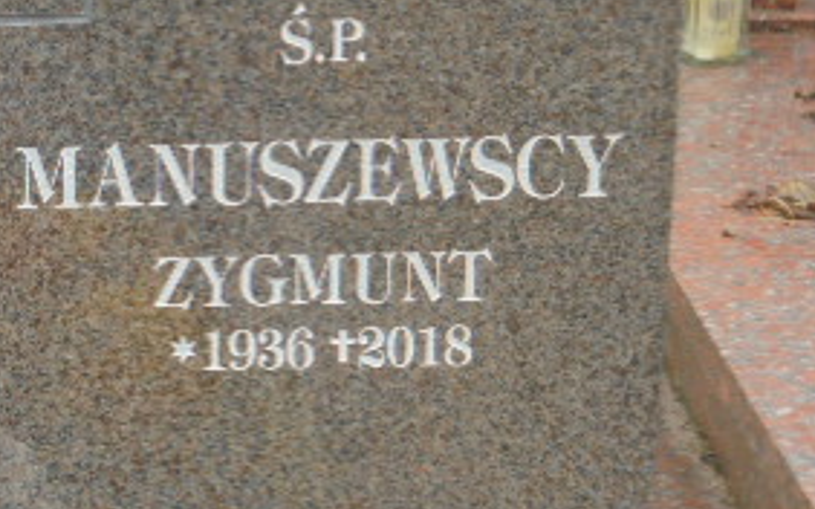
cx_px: -55
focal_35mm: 154
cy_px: 356
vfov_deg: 8.5
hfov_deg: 13.4
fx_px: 3419
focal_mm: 11.5
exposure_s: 1/40
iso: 100
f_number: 5.6
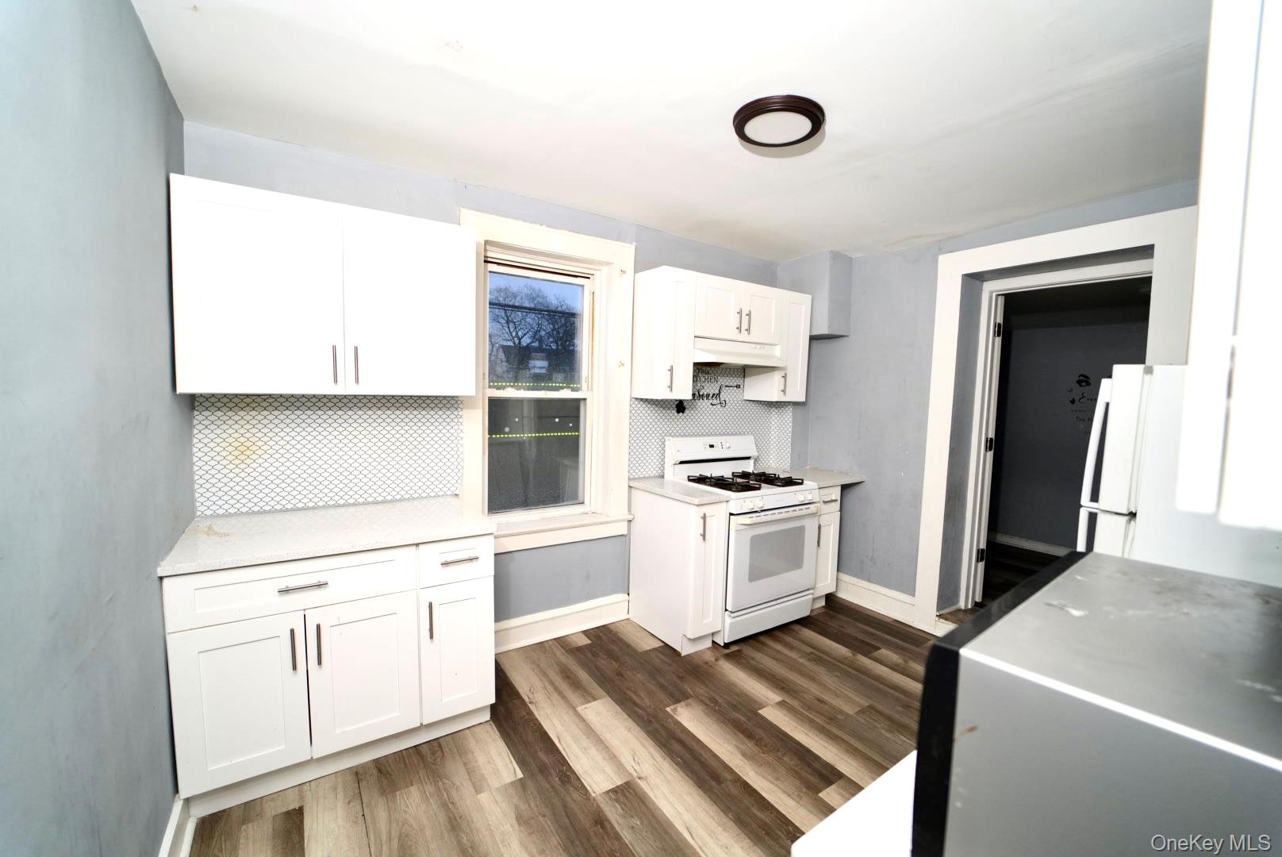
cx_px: 641
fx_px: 499
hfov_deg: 104.2
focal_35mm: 14
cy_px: 428
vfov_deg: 81.3
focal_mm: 14
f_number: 2.8
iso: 2000
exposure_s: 1/160
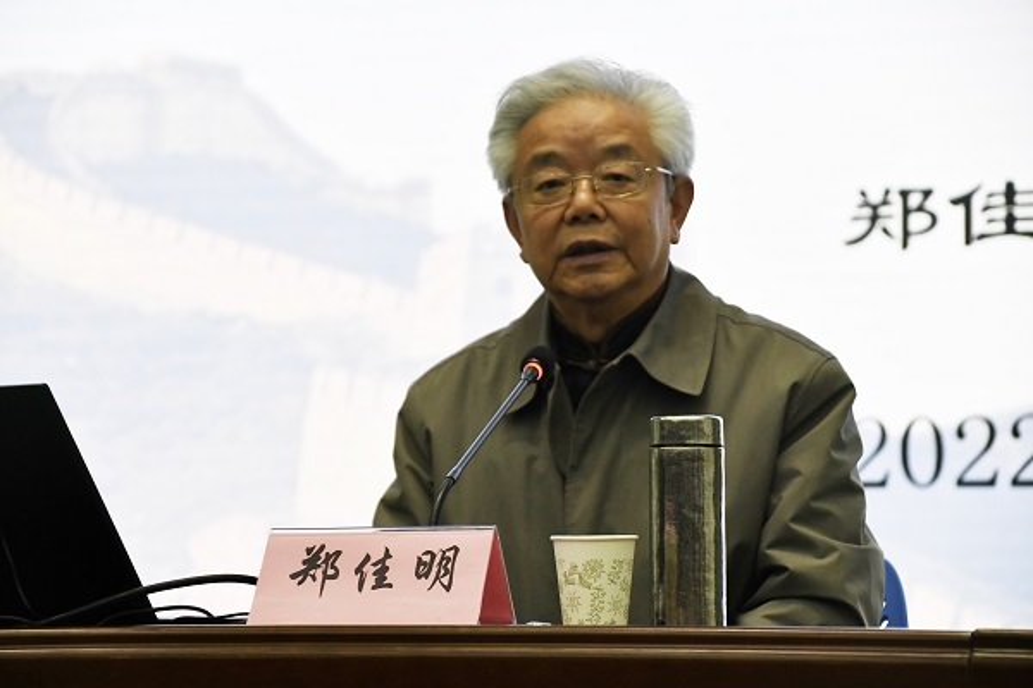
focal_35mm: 127
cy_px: 344
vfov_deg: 10.8
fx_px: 3644
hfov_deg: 16.1
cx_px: 516
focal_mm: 85
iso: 1400
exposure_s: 1/400
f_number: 5.3
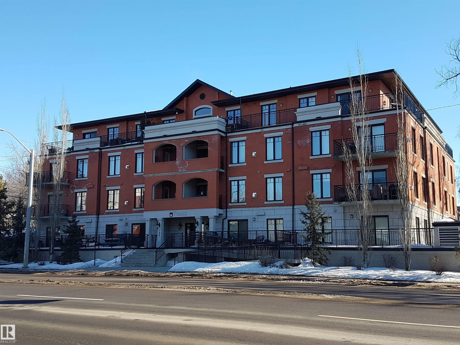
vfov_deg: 53.1
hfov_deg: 67.3
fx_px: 346
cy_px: 172
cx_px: 230
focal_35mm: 26
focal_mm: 4.2
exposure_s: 1/1128
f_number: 1.7
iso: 40
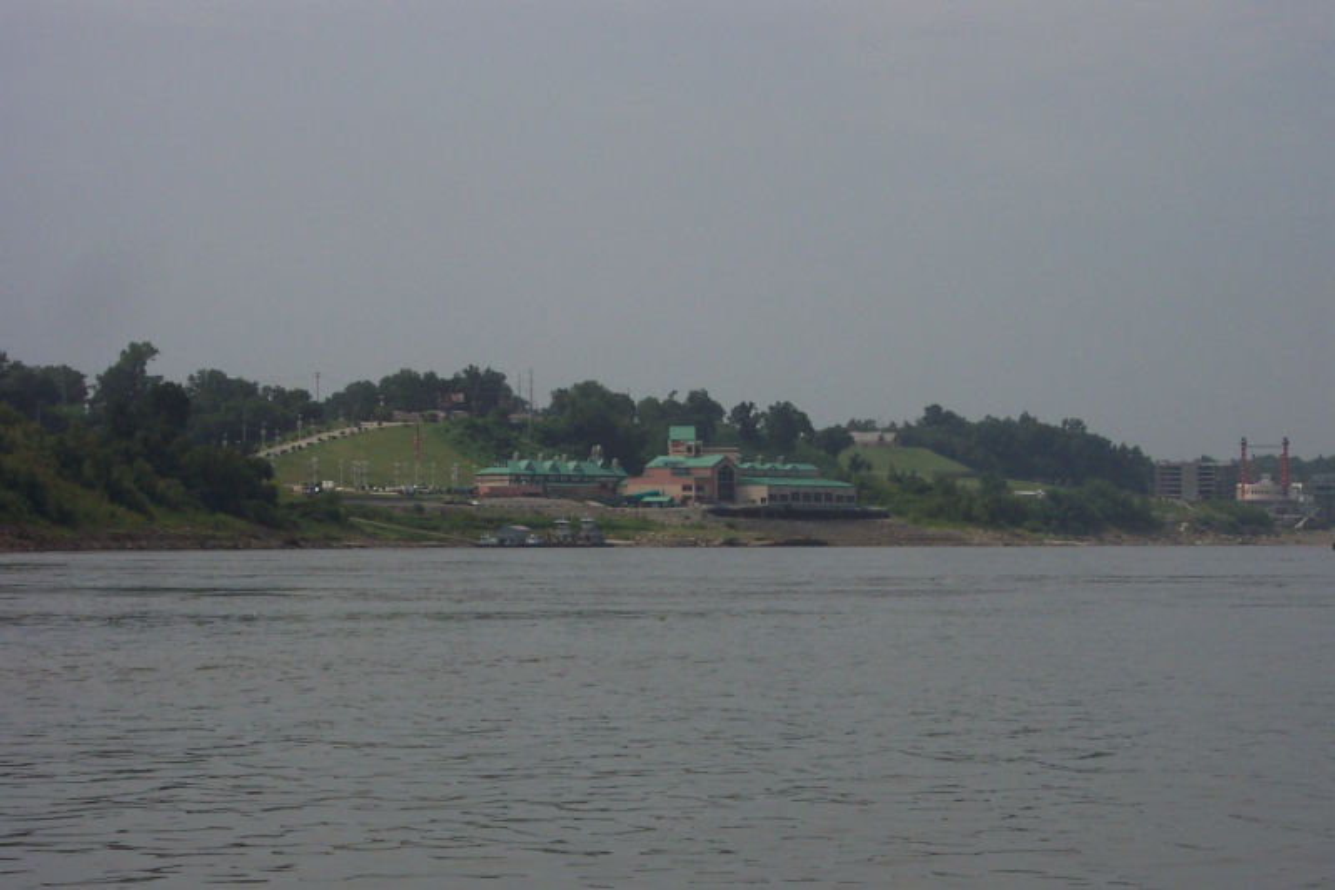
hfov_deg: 20.2
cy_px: 445
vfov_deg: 13.5
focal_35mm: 101
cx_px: 668
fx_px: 3744
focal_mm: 21.3
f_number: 8
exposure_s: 1/1000
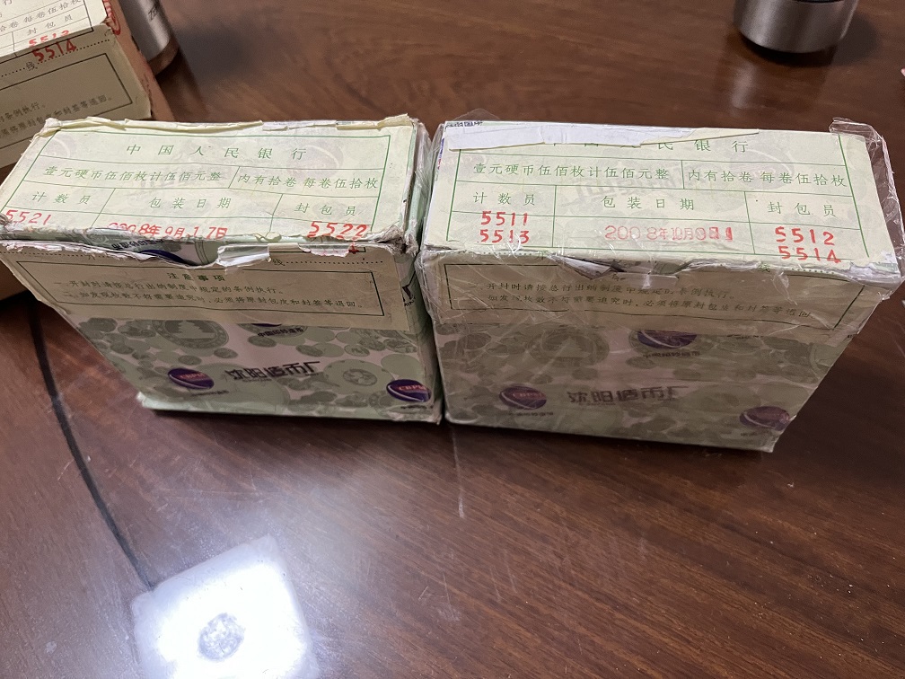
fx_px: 680
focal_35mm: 26
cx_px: 452
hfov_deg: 67.3
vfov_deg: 53.1
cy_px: 340
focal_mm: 5.1
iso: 250
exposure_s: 1/60
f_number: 1.6
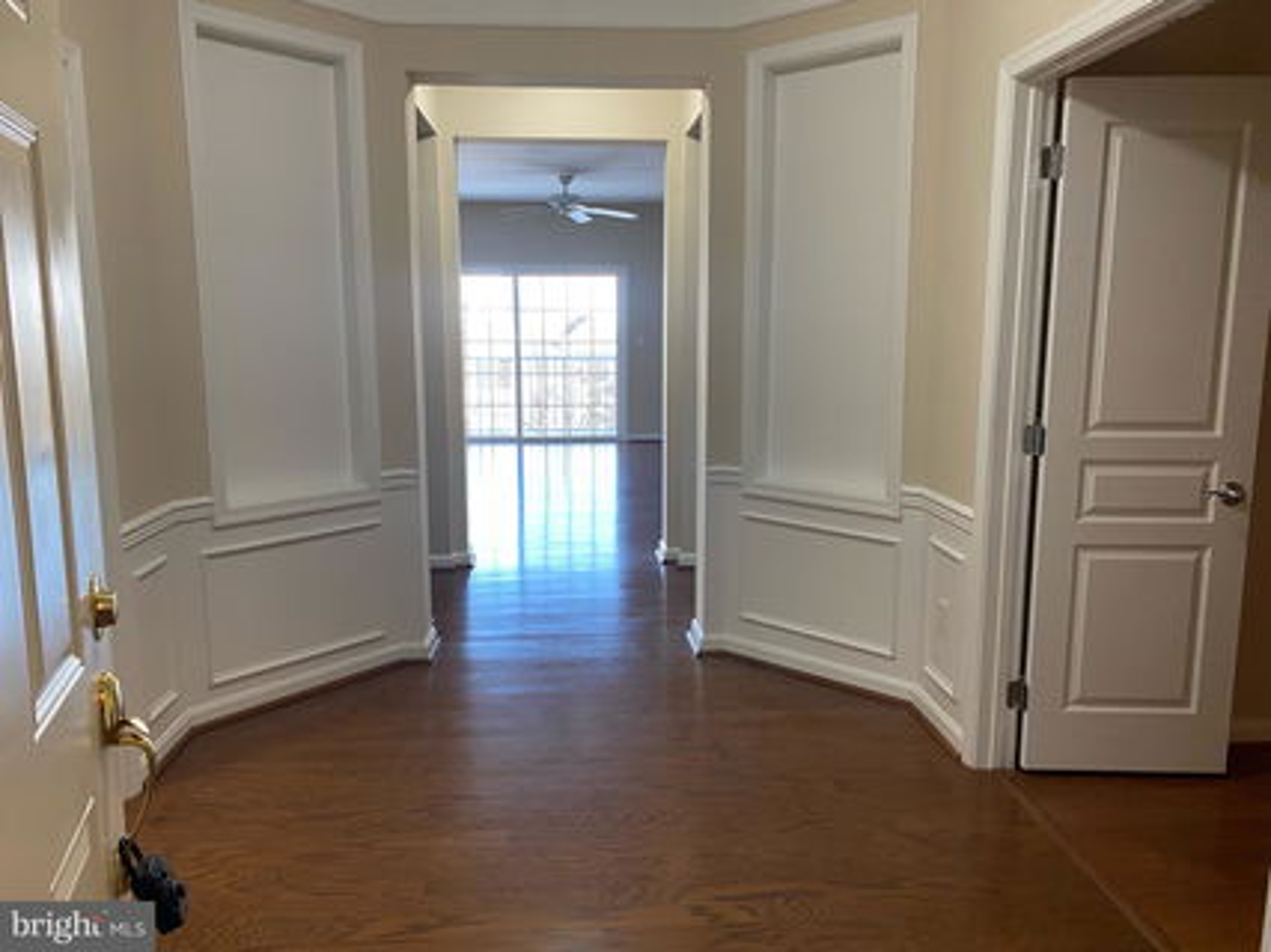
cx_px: 636
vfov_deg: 53.0
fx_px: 954
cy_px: 476
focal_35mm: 26
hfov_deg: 67.3
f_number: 1.8
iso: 125
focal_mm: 4.25
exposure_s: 1/60
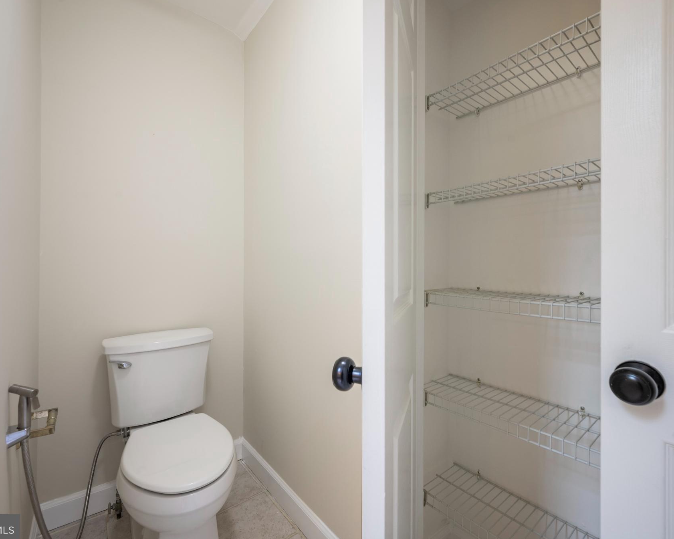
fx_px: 319
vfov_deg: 80.4
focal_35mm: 16
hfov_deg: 93.1
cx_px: 341
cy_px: 270
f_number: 8
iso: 250
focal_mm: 14
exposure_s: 1/2
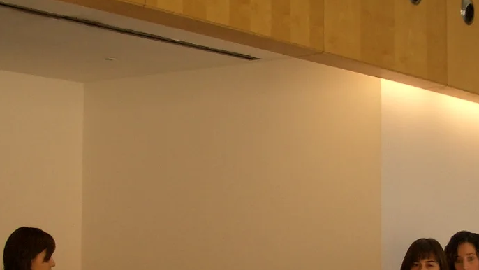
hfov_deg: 23.9
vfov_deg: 13.5
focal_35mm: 89
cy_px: 252
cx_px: 223
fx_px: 1130
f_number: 2.6
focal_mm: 5.8
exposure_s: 1/160
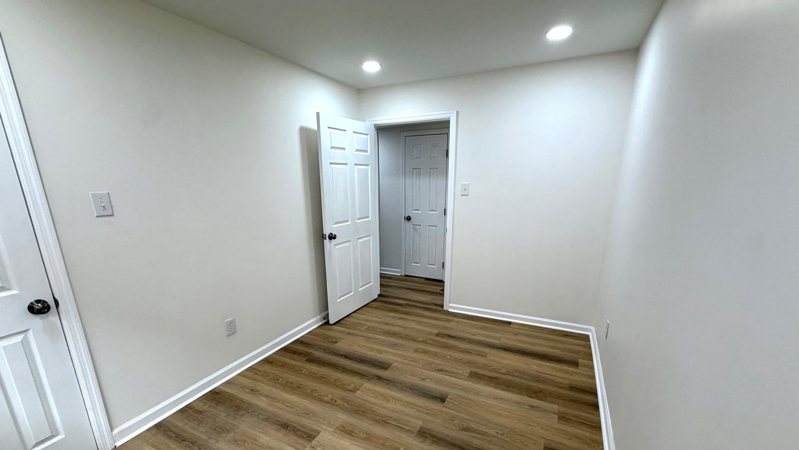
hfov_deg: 99.4
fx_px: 339
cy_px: 268
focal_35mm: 16
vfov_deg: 66.5
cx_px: 393
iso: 160
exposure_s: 1/120
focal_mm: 2.22
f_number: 2.2
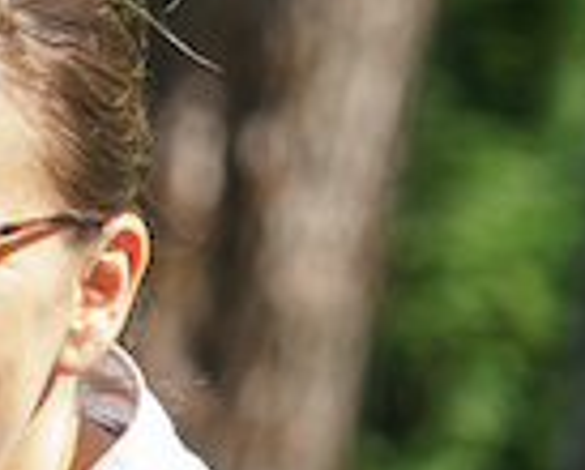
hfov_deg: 2.7
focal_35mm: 698
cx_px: -1311
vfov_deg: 2.2
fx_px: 12102
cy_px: 884
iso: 125
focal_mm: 85
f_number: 2.8
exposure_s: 1/400
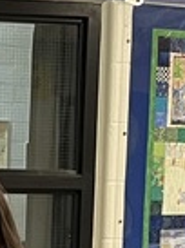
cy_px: 534
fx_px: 1396
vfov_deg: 9.4
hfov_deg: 7.5
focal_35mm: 195
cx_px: -82
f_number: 1.6
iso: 100
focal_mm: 5.1
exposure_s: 1/60
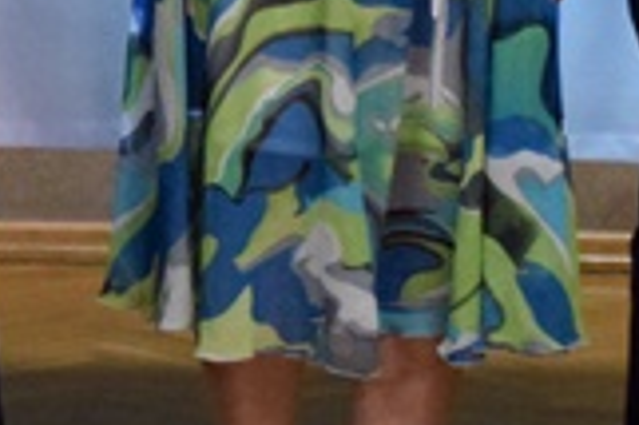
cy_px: -350
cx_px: 492
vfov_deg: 3.6
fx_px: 6681
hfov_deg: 5.5
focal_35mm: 377
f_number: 4.8
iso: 3600
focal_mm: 45
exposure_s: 1/100
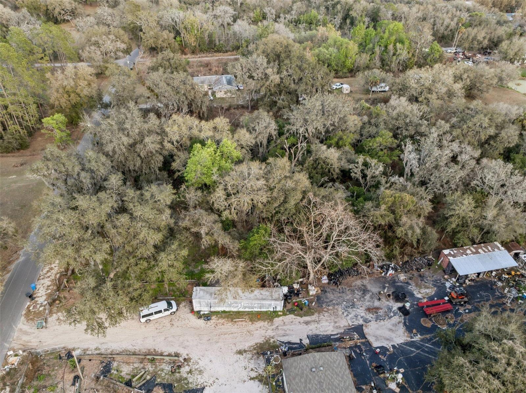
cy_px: 196
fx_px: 364
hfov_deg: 71.6
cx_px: 263
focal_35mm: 24
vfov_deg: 56.7
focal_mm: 12.3
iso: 100
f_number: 2.8
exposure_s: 1/400
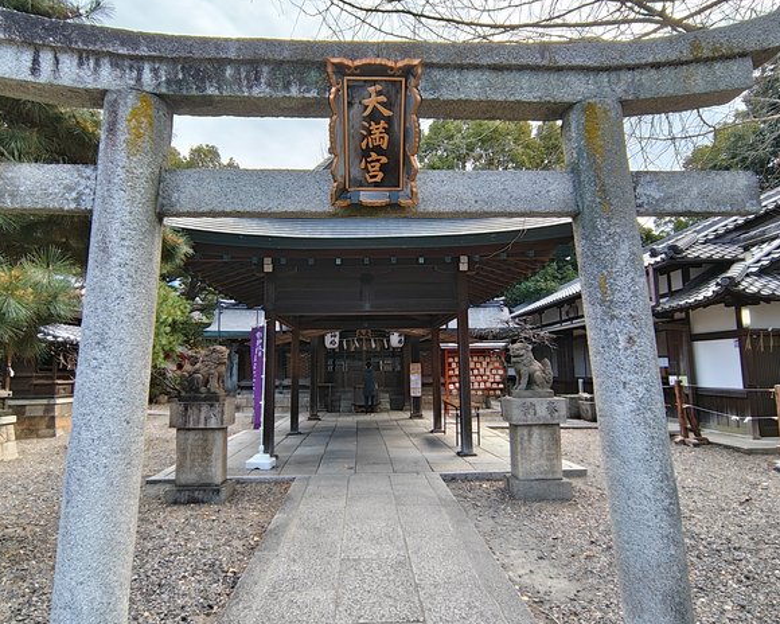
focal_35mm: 14
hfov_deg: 100.7
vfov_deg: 88.0
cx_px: 377
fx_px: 323
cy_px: 304
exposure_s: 1/60
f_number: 2.2
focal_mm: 2.16
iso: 178
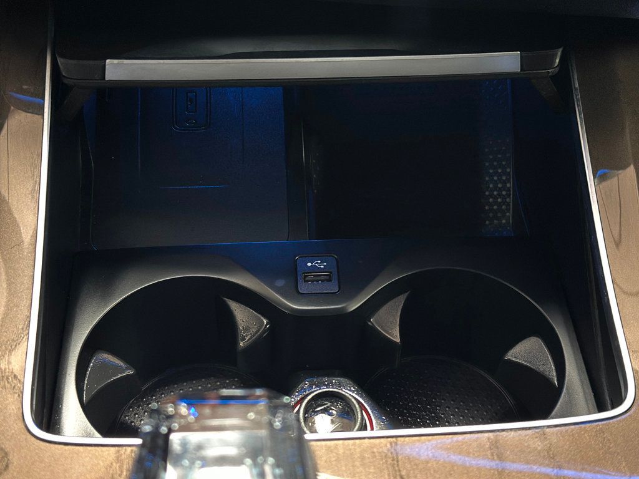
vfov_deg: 30.3
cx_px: 320
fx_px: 886
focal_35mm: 48
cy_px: 240
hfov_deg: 39.7
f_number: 1.78
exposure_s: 1/15
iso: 1000
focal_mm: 6.86
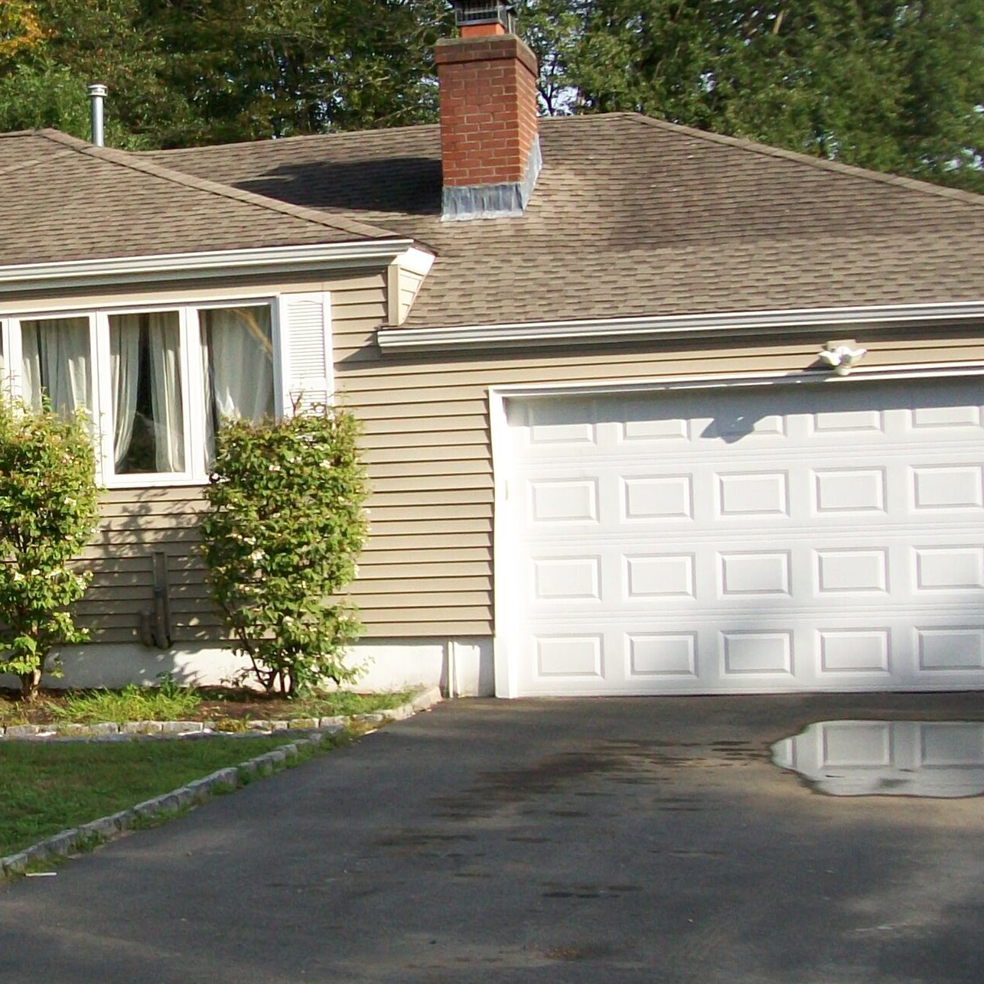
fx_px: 2444
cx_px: -57
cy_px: 600
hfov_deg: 21.7
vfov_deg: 22.7
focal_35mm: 76
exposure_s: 1/640
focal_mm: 6
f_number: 2.7
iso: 64
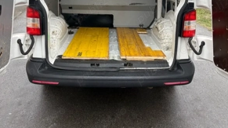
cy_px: 13
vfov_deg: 29.1
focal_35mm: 39
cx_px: 117
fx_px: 236
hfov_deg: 51.6
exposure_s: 1/791
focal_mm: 5.96
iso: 50
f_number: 1.6
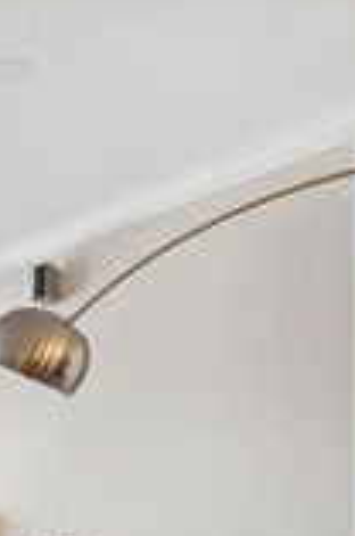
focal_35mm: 52
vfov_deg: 34.9
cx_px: -309
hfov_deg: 18.9
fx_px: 773
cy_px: 529
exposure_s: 1/2
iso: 200
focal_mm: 17
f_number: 8
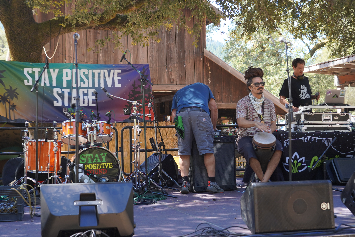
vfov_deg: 27.0
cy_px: 118
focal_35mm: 50
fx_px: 493
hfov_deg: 39.6
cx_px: 178
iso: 250
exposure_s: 1/160
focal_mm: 50
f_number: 4
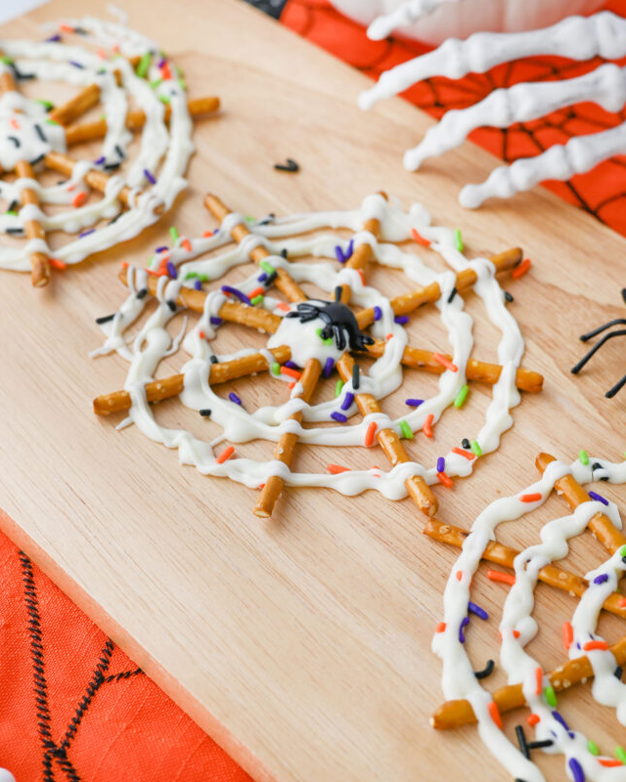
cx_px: 308
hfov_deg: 25.4
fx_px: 1390
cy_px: 420
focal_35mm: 60
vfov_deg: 31.4
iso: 140
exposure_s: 1/80
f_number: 6.3
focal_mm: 50
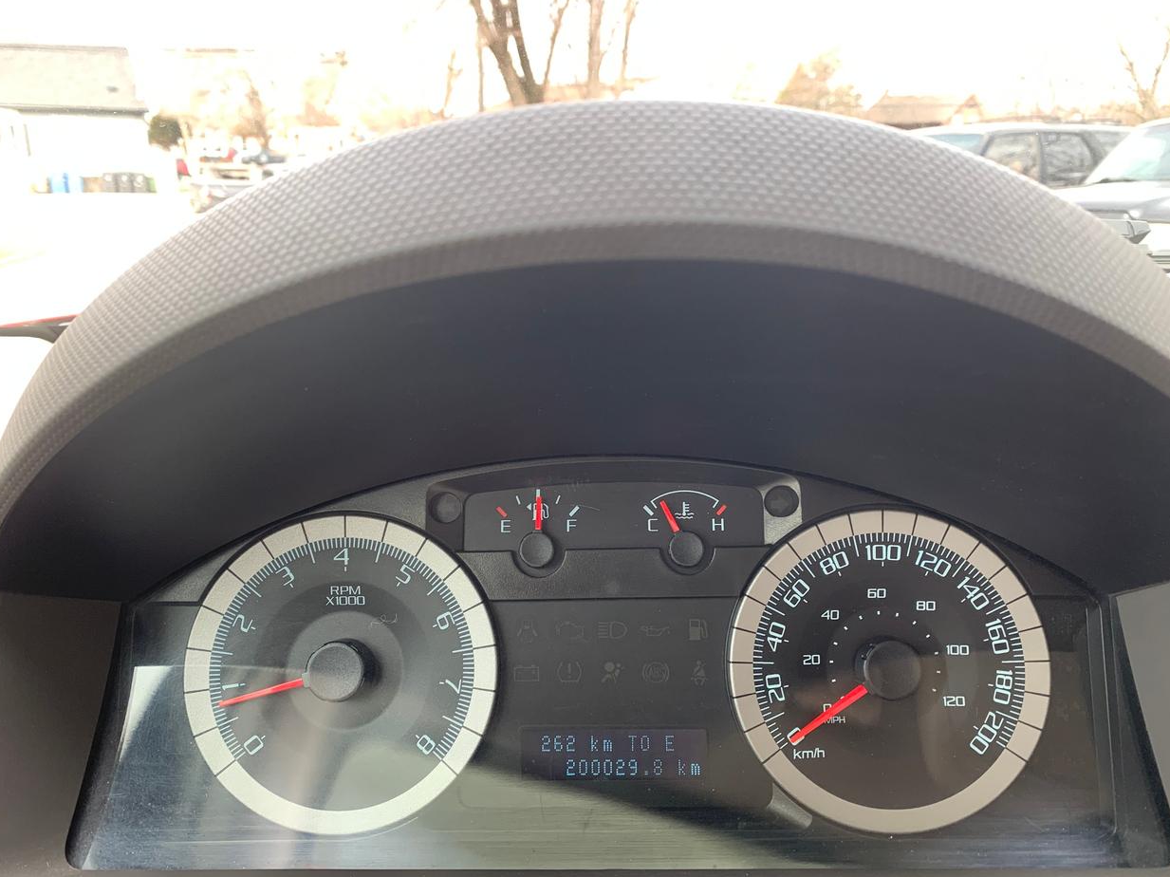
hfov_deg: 65.3
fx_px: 912
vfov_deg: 51.3
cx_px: 585
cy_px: 454
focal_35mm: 27
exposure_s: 1/121
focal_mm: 4.25
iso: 80
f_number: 1.8
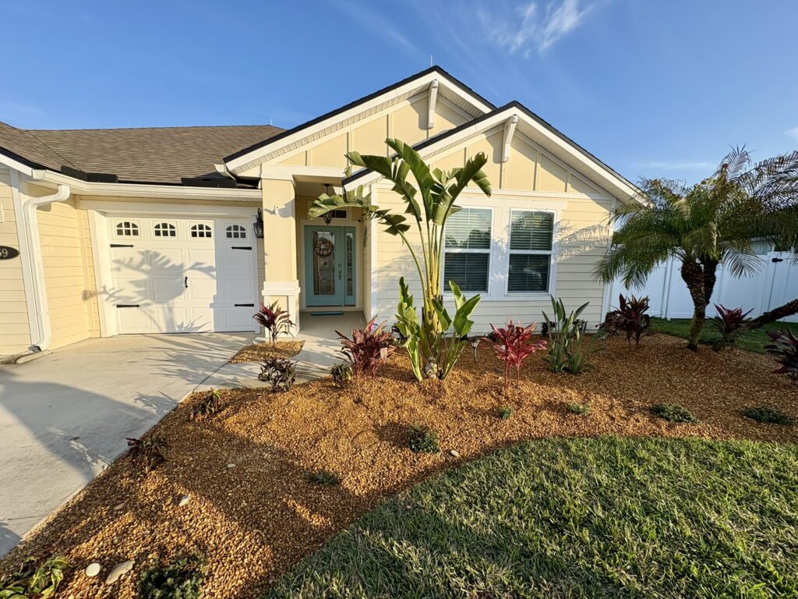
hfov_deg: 102.1
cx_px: 399
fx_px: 323
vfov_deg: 85.7
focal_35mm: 14
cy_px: 300
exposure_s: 1/1217
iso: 50
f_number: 2.2
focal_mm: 2.22
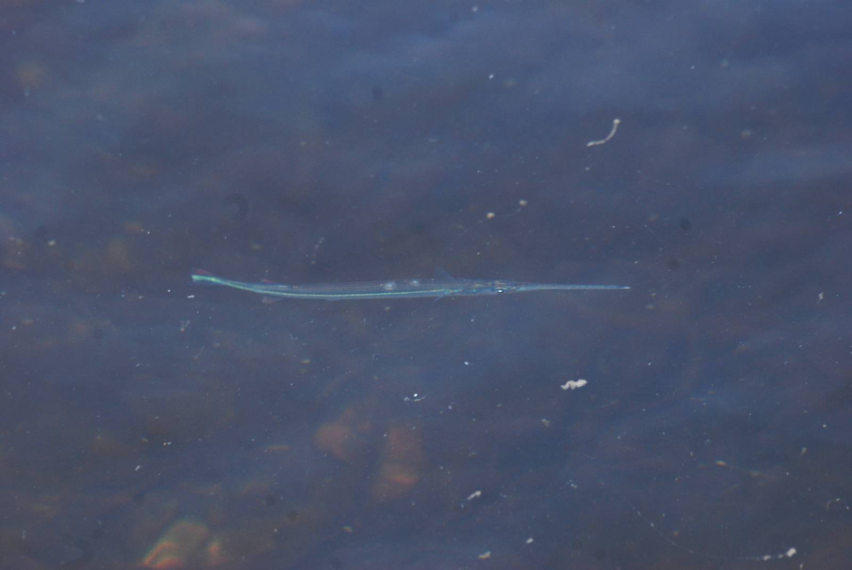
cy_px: 285
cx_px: 426
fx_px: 10662
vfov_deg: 3.1
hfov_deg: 4.6
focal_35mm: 450
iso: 400
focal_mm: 300
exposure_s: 1/160
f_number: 9
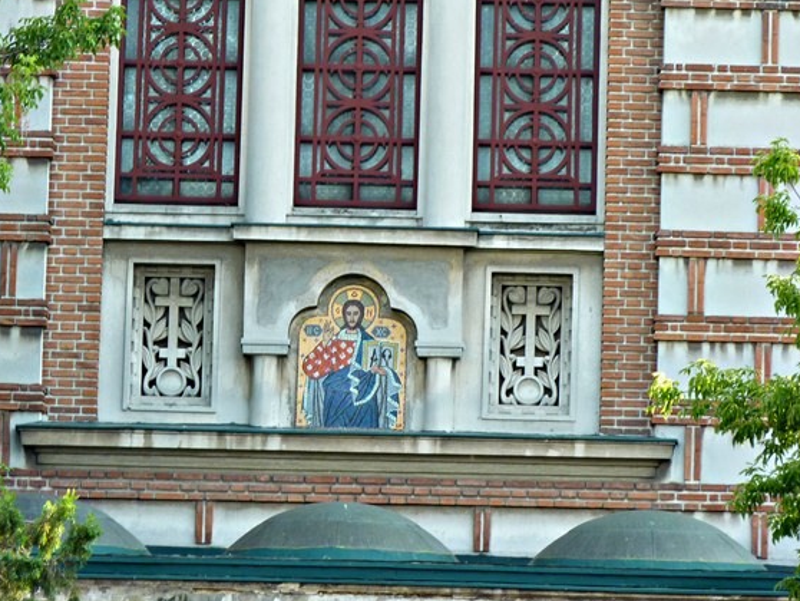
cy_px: 186
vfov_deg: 5.3
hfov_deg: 7.0
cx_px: 363
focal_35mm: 281
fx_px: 6497
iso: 125
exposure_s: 1/80
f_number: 4.5
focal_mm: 32.1
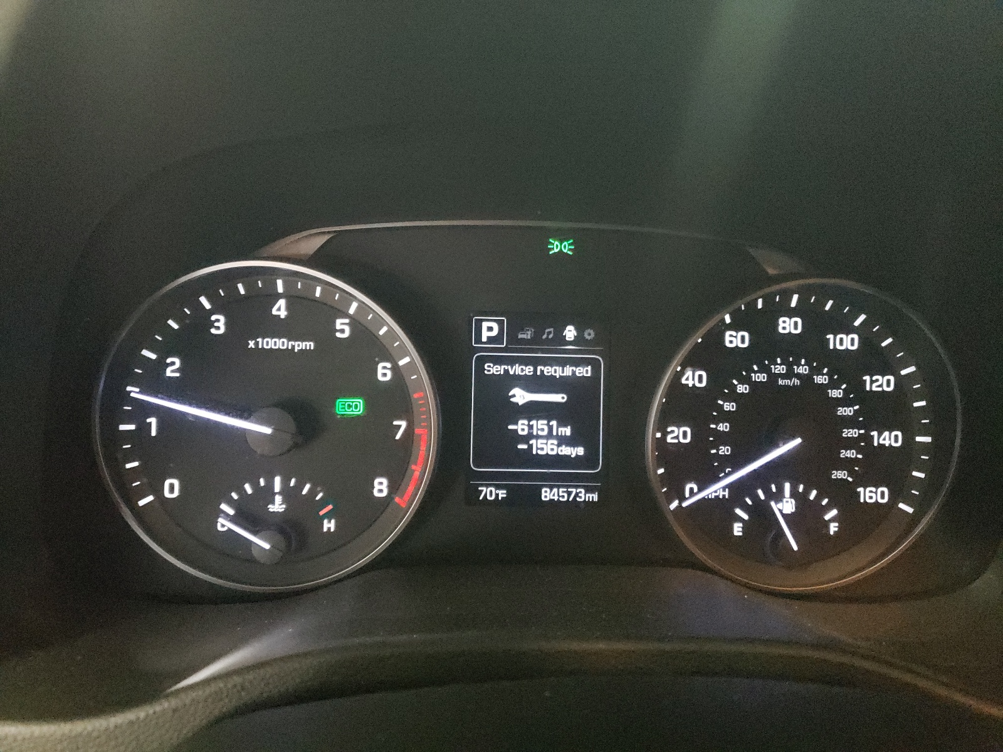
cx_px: 502
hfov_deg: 67.3
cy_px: 376
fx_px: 753
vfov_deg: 53.1
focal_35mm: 26
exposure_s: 1/24
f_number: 1.5
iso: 1171
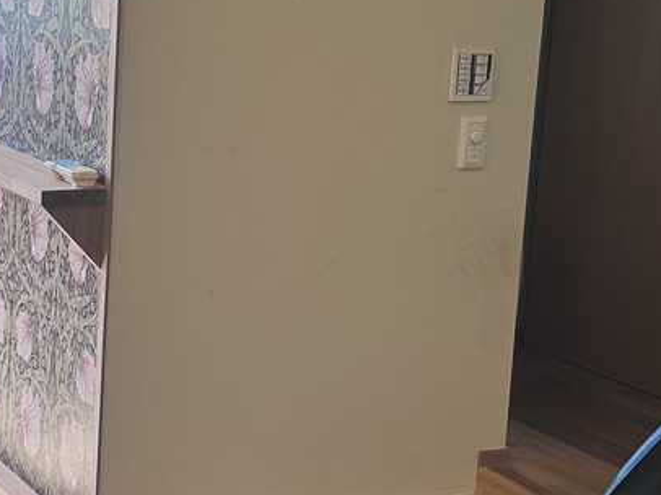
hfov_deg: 23.6
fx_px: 1565
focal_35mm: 82
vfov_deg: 17.9
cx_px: 161
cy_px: 186
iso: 40
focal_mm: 5.7
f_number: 1.5
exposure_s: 1/120
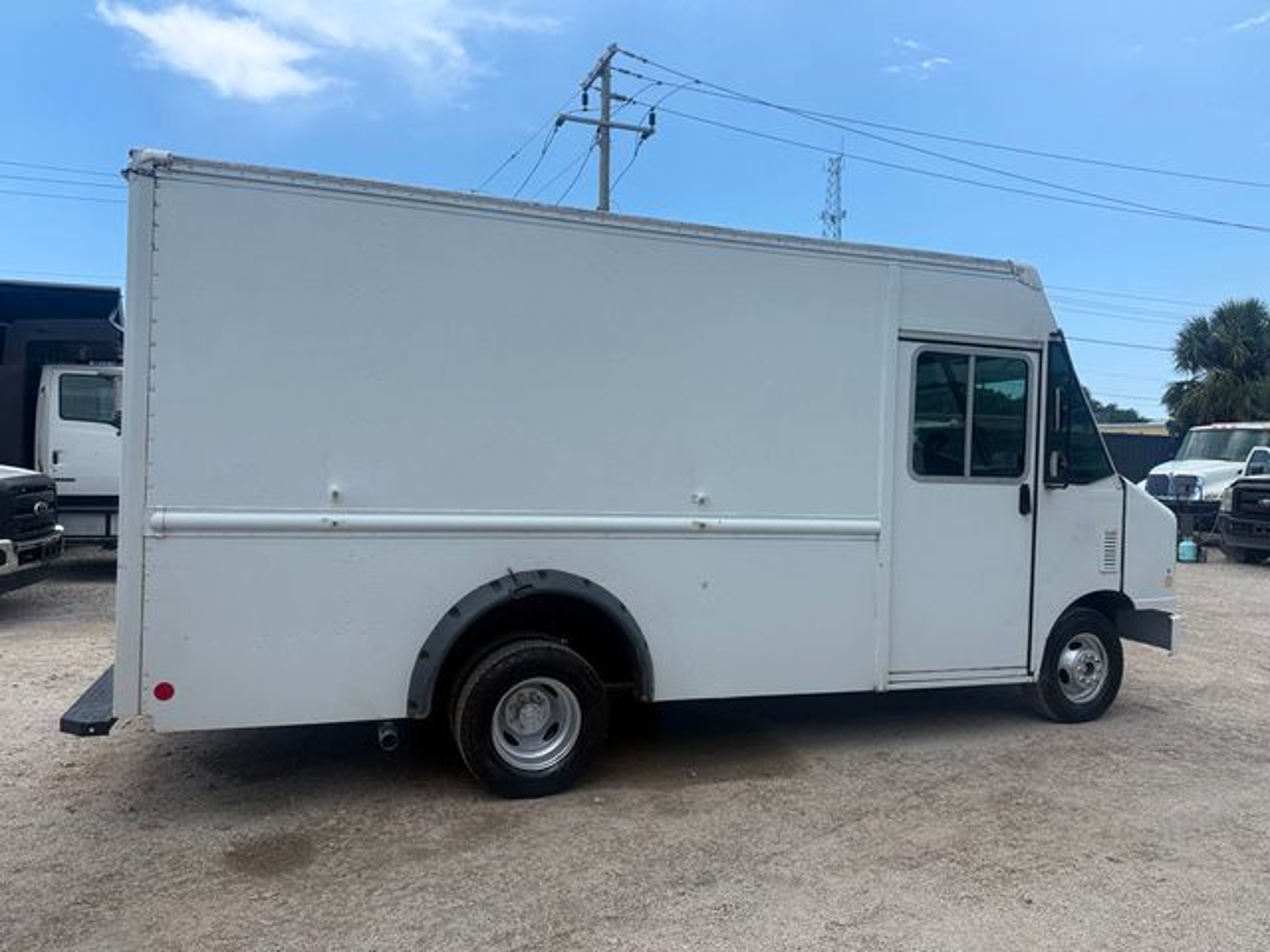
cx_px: 635
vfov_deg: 56.8
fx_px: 881
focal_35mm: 24
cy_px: 476
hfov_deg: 71.6
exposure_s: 1/4167
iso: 80
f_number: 1.78
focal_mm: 6.76
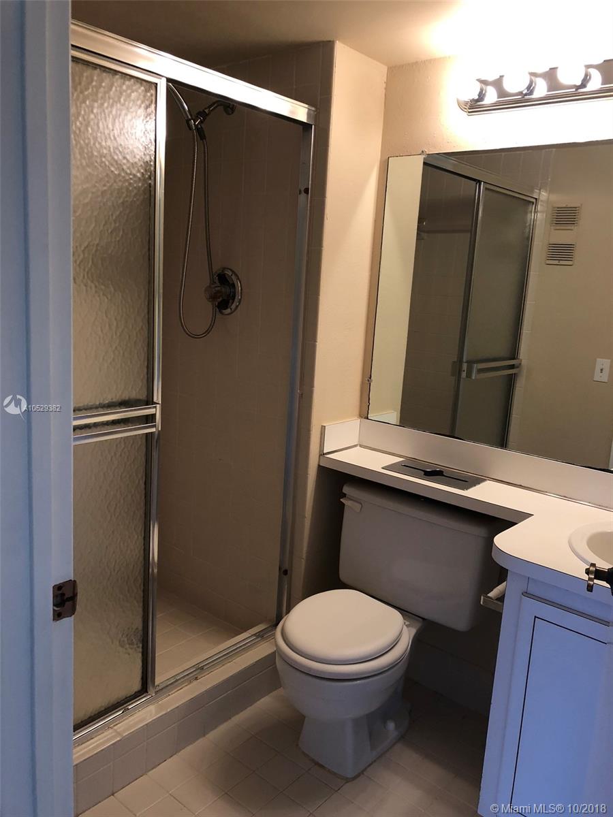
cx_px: 306
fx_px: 661
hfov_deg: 49.7
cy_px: 408
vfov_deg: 63.4
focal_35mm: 28
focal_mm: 3.99
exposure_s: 1/30
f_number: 1.8
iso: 32
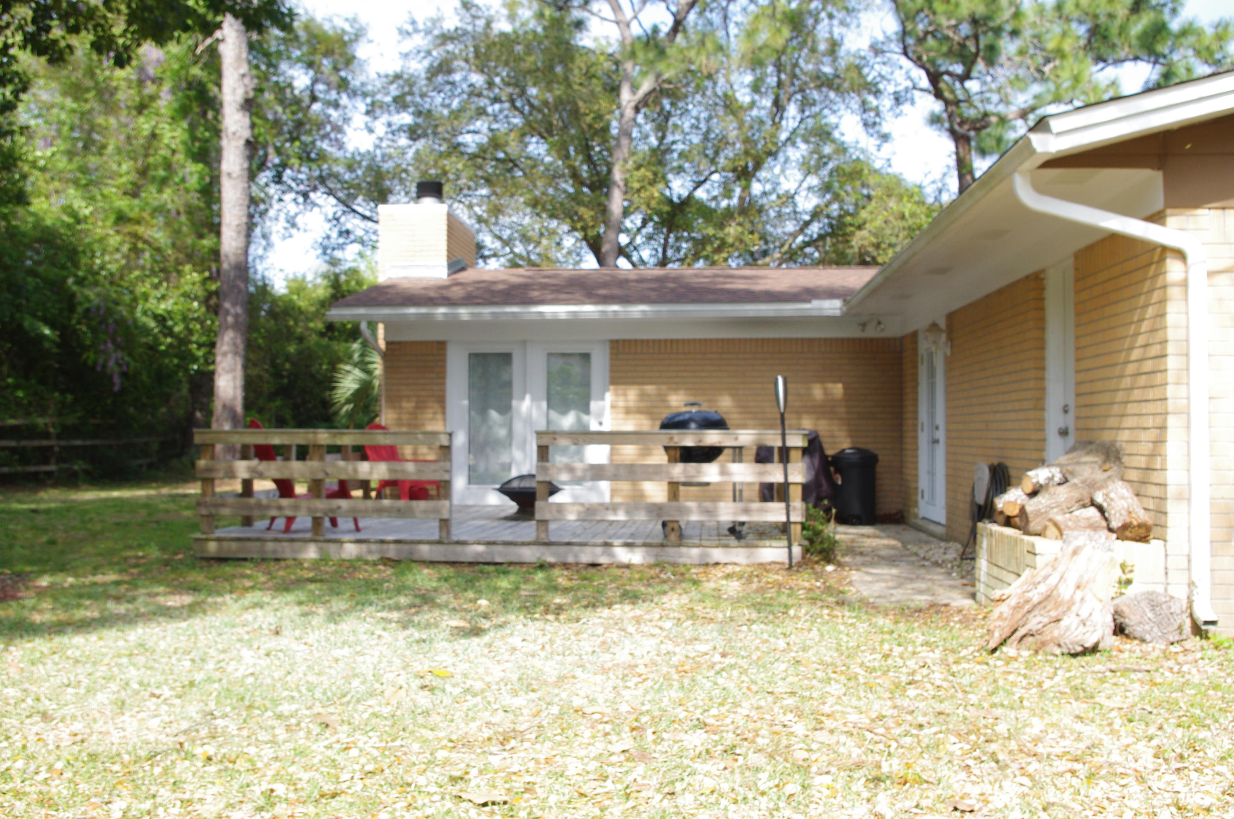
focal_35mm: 34
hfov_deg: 55.9
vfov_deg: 38.8
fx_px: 1164
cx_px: 617
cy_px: 410
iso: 400
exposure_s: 1/320
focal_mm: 23.13
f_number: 7.1
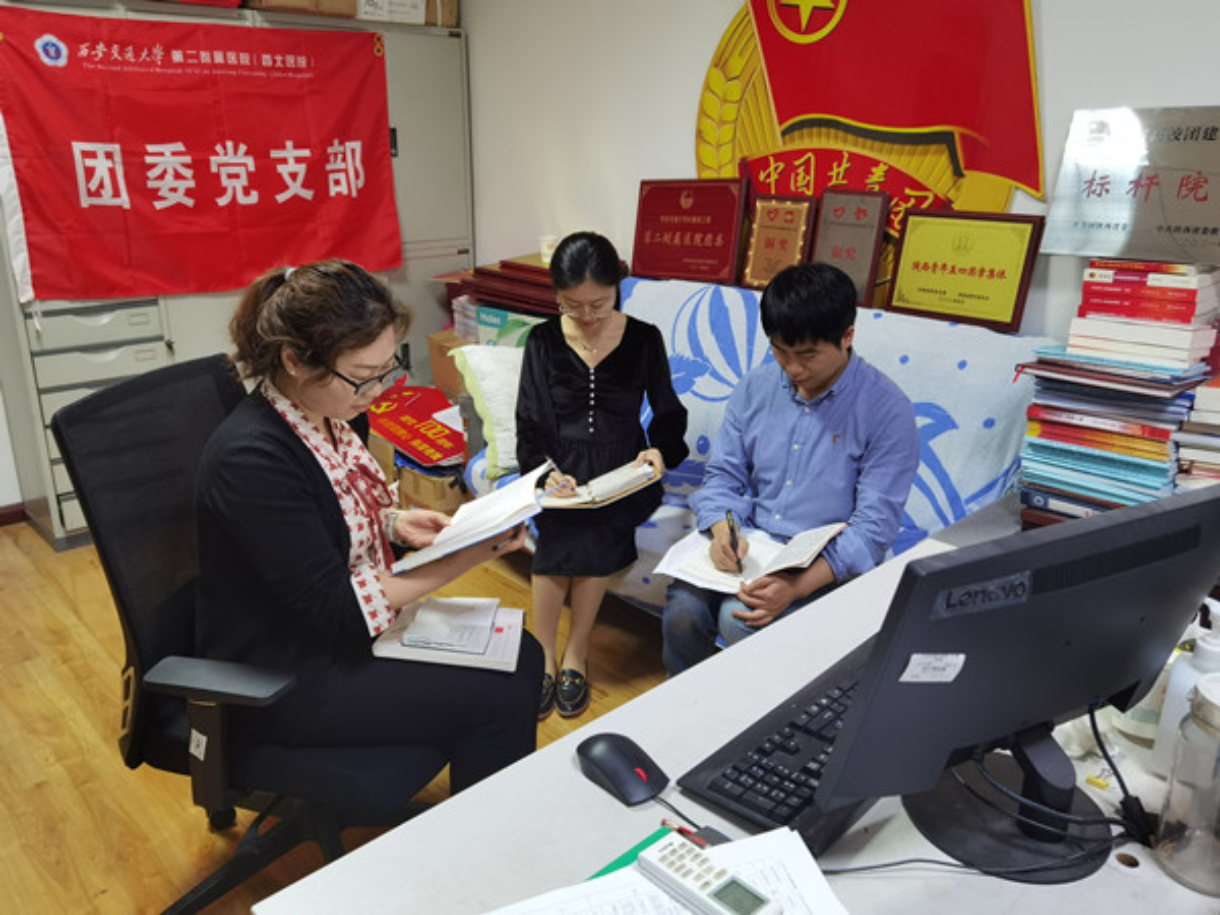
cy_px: 458
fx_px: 952
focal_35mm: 27
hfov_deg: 65.3
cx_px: 610
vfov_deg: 51.4
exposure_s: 1/33.3
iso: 320
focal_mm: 6.71
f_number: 1.9
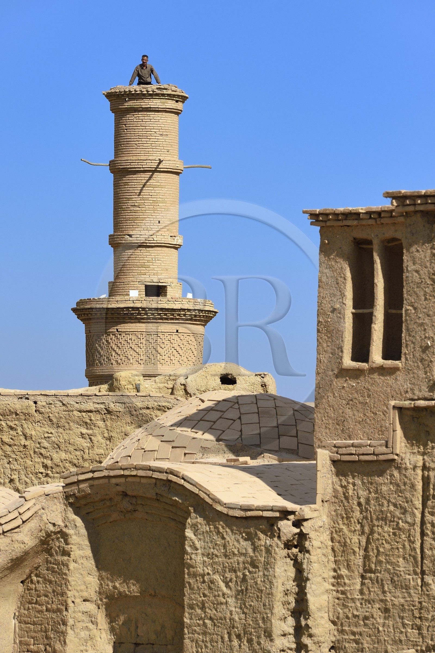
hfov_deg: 6.9
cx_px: 218
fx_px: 3625
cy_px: 326
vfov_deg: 10.3
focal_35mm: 200
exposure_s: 1/320
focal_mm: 200
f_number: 13
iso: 200
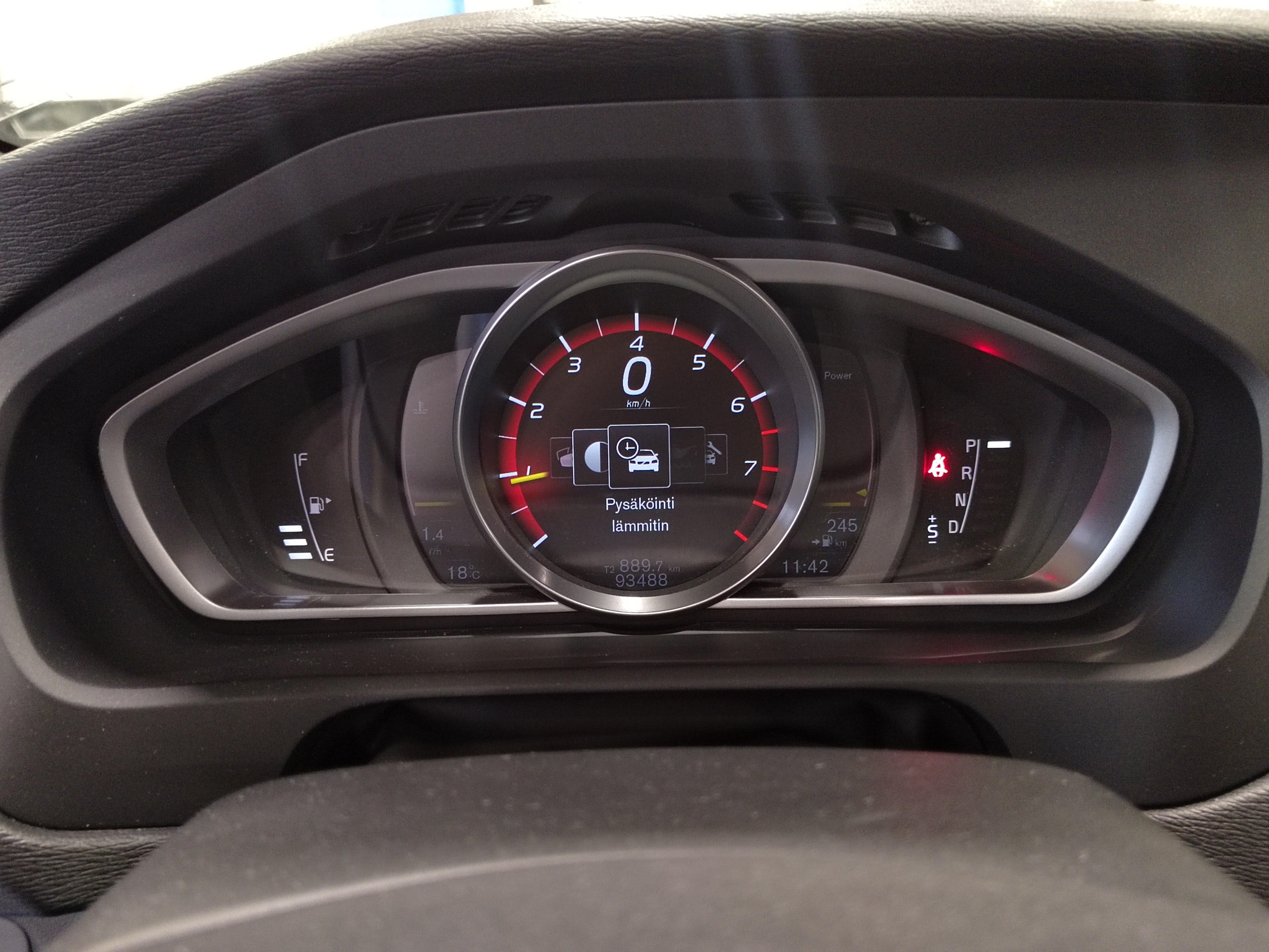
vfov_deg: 49.7
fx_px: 1026
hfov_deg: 63.4
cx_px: 634
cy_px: 476
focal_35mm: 28
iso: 3375
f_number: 1.9
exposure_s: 1/33.3
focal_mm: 5.52
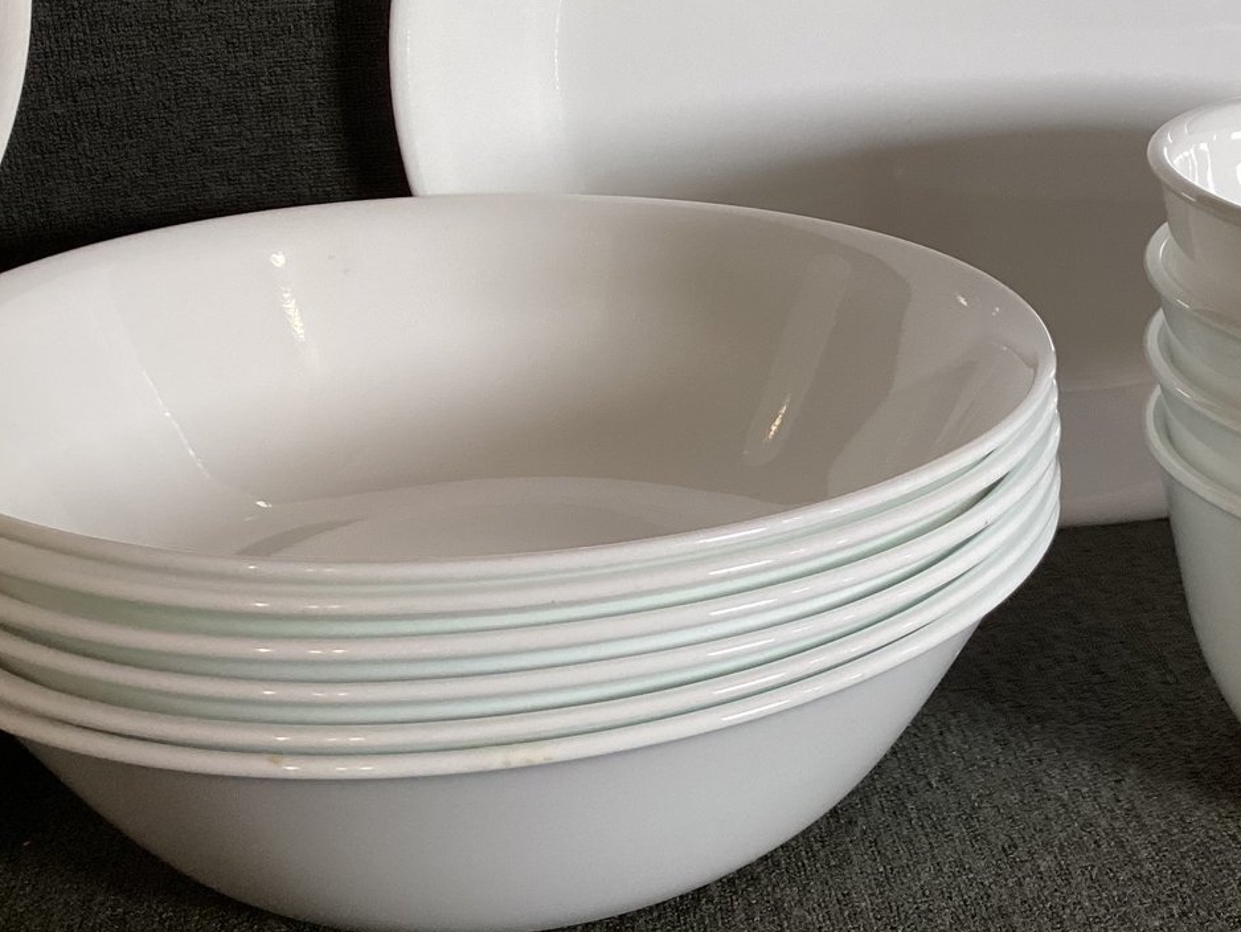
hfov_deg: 37.1
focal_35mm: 50
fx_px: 1793
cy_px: 333
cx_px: 956
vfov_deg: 29.0
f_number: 2.4
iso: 100
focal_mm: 3.3
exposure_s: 1/120
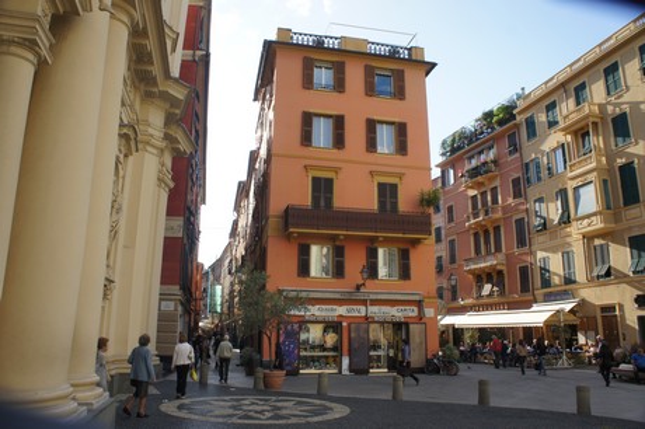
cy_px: 214
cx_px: 322
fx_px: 483
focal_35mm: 27
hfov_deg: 67.4
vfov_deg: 47.9
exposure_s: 1/160
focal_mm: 18
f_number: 7.1
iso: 200
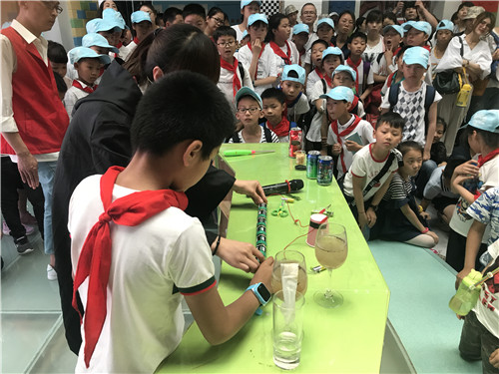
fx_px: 404
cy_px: 187
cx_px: 250
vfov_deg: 49.7
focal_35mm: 28
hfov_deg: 63.4
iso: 20
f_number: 1.8
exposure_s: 1/40
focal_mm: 3.99
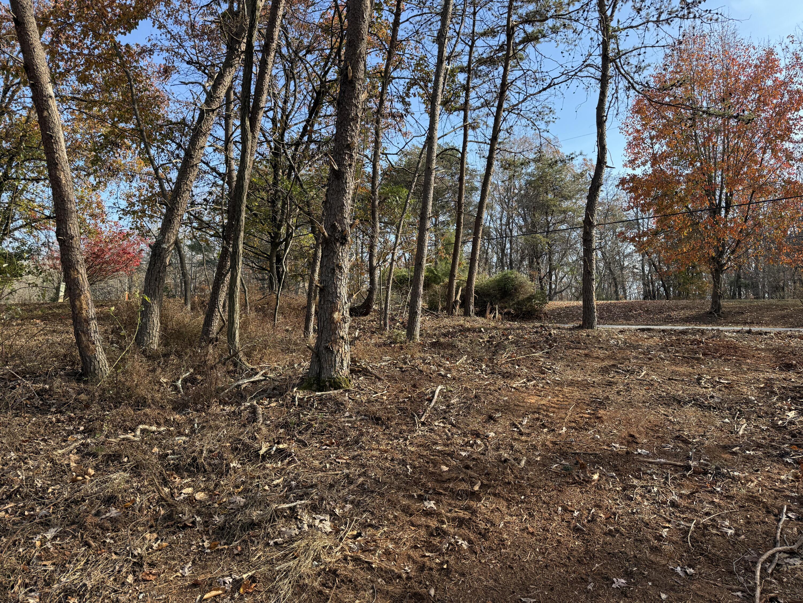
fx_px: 557
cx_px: 402
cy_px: 302
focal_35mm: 24
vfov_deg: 56.8
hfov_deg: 71.6
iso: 100
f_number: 1.78
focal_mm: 6.76
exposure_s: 1/1211
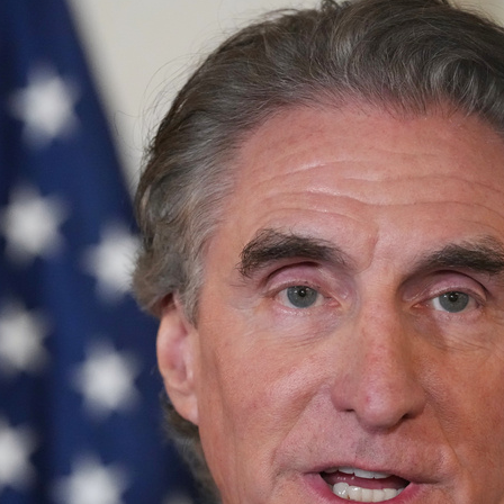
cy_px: 377
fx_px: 6391
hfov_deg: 4.5
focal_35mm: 388
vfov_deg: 4.5
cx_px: 143
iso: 8000
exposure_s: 1/250
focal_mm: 200
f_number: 4
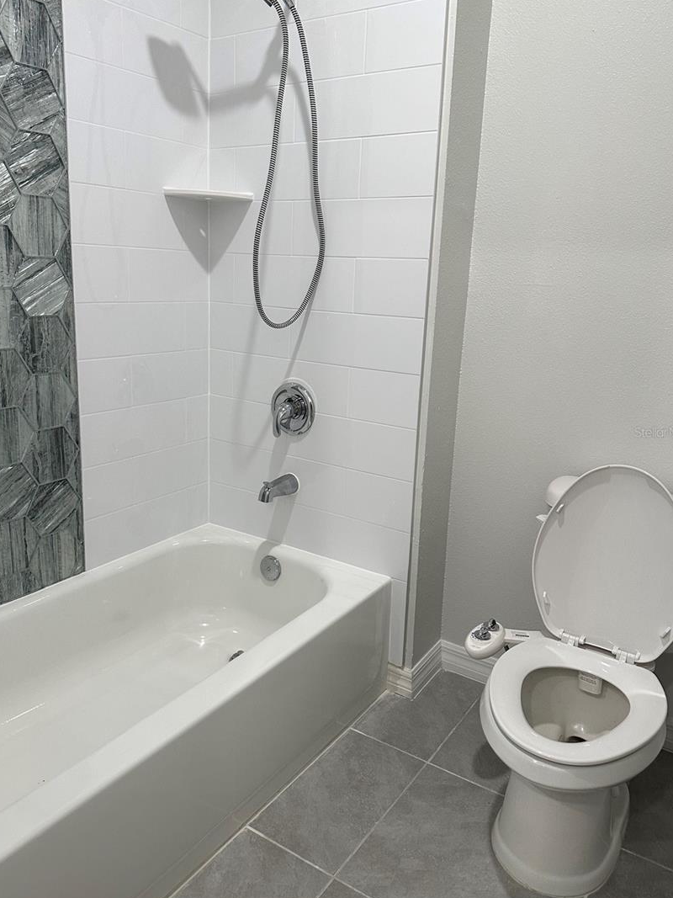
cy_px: 432
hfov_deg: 51.3
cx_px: 315
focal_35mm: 27
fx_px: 700
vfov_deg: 65.3
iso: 160
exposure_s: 1/120
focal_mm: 6.86
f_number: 1.78
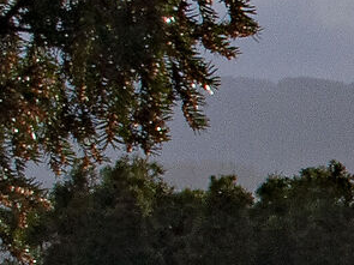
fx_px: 3353
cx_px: 1411
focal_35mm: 328
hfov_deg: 5.3
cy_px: 511
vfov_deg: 4.5
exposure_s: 1/30
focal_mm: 28
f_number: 22
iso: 200
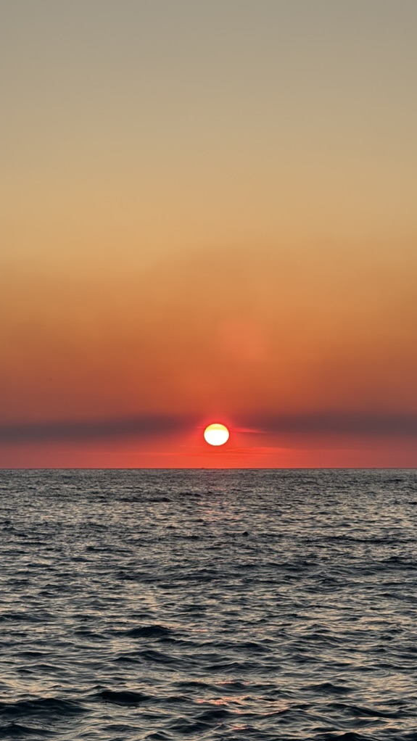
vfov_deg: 16.4
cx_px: 226
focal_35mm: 131
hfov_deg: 9.3
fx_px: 2575
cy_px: 370
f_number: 2.8
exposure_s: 1/558
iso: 64
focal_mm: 15.66
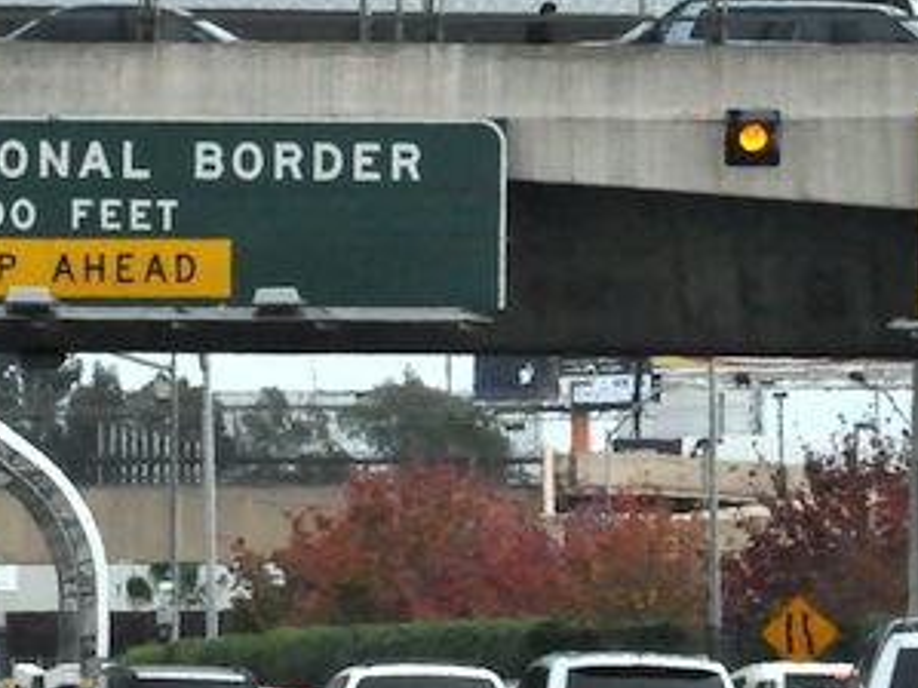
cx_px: 264
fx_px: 13403
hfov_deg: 3.9
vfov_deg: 2.9
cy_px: 421
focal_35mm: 506
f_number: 16
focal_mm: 105
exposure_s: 1/1000
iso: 3200
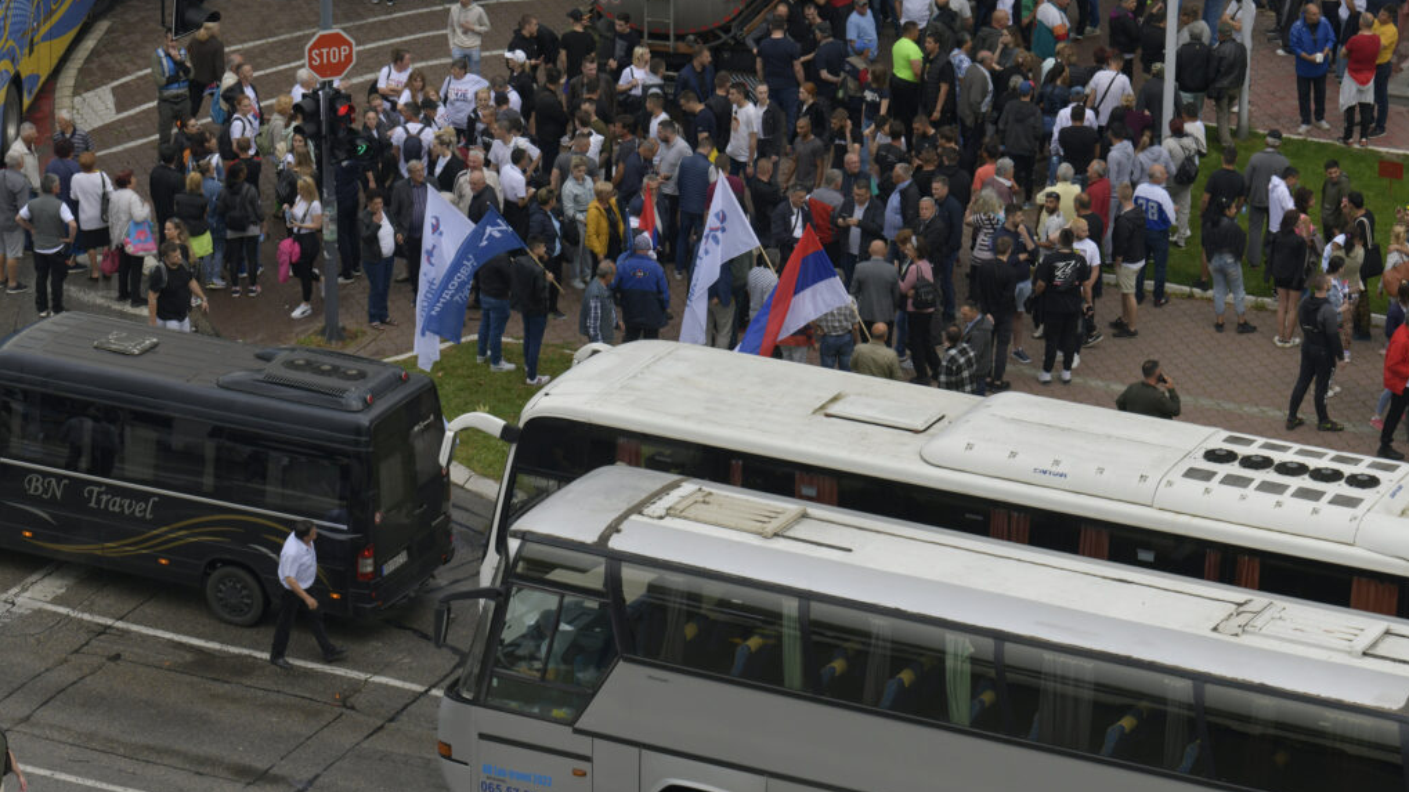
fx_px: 5305
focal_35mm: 142
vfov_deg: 8.5
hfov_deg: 15.1
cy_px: 440
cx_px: 707
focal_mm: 135
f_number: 5
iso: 250
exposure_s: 1/400
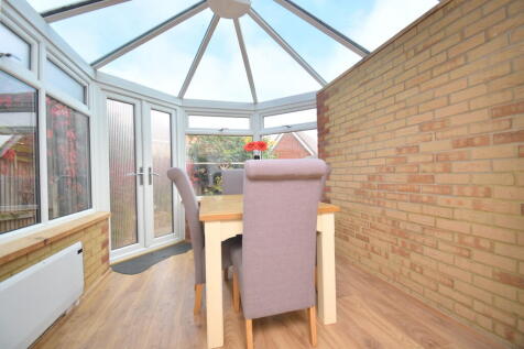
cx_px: 262
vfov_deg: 77.3
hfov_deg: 100.4
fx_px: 218
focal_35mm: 15
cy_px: 174
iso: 200
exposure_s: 1/200
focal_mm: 10
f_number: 5
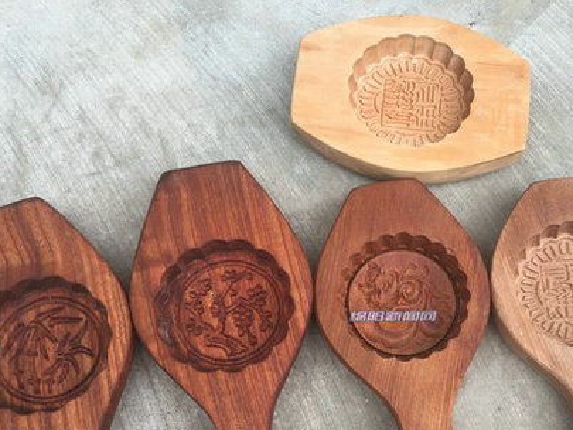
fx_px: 712
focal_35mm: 43
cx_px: 393
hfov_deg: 43.1
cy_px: 316
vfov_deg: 33.0
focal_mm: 4.15
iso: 25
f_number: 2.2
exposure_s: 1/379
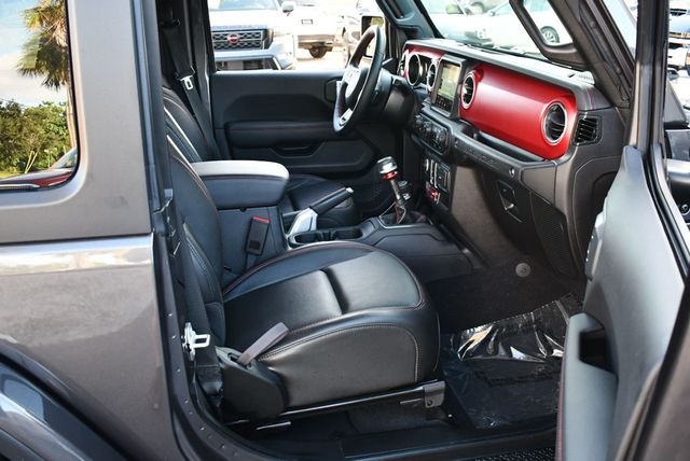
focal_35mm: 36
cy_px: 230
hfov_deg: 53.1
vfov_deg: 36.9
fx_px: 691
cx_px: 345
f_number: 3.5
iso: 800
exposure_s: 1/200
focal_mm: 18
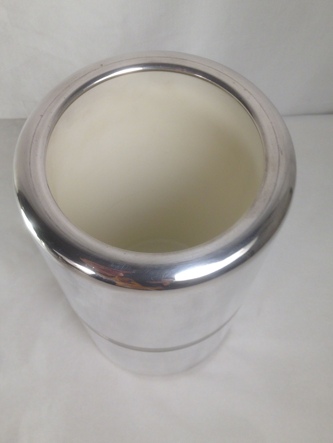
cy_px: 213
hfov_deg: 36.8
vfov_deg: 47.8
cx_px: 160
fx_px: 500
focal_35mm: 39
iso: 64
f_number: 2.4
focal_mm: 4.28
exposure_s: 1/50
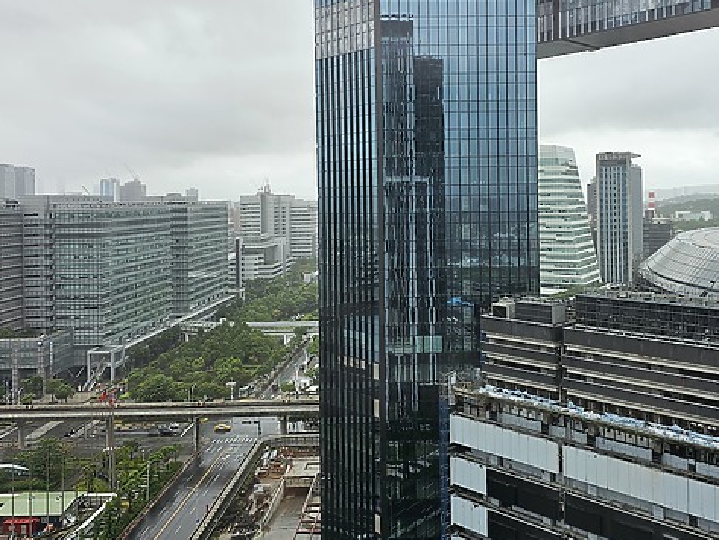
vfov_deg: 40.4
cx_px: 430
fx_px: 727
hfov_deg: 52.3
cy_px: 204
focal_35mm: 35
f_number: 1.7
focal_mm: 6.3
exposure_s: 1/59
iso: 12
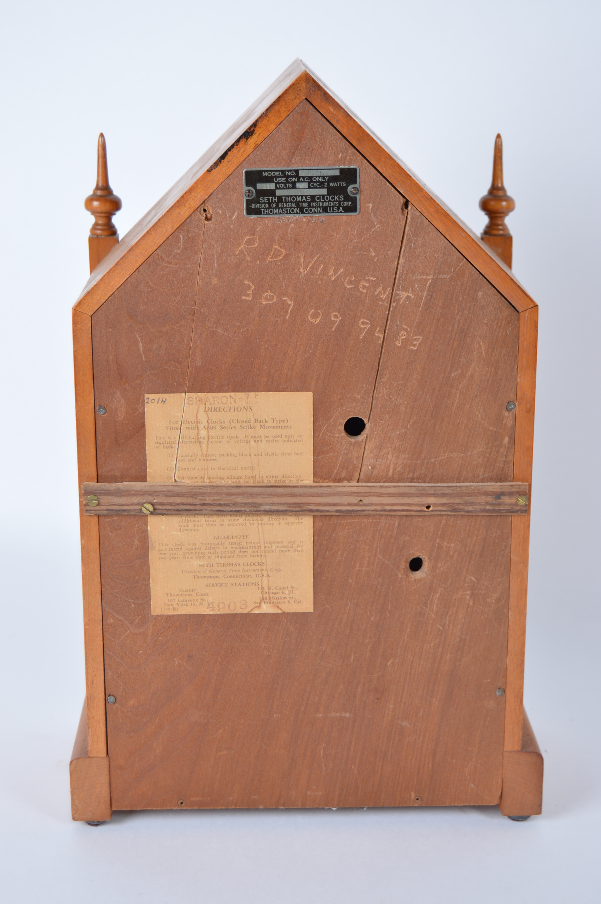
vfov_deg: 31.9
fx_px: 1580
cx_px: 300
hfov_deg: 21.5
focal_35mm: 63
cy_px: 452
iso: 100
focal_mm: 42
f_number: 5.6
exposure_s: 1/80
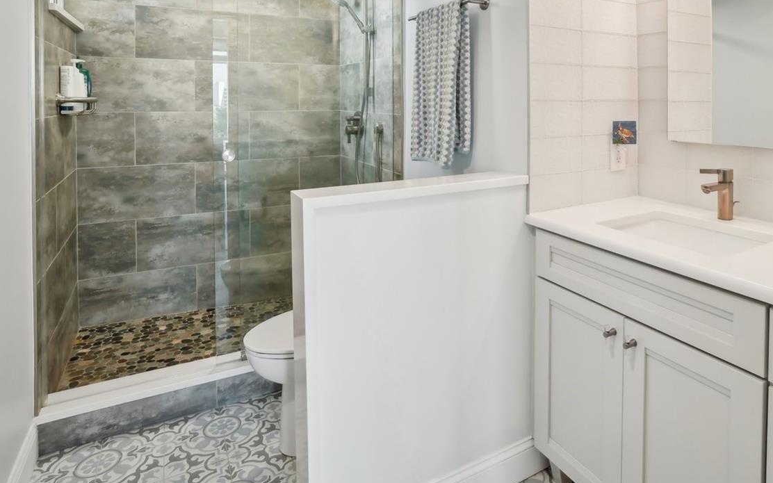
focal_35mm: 22
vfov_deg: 52.7
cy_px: 122
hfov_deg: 78.4
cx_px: 478
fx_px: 463
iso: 400
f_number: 8
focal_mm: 10
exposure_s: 1/40
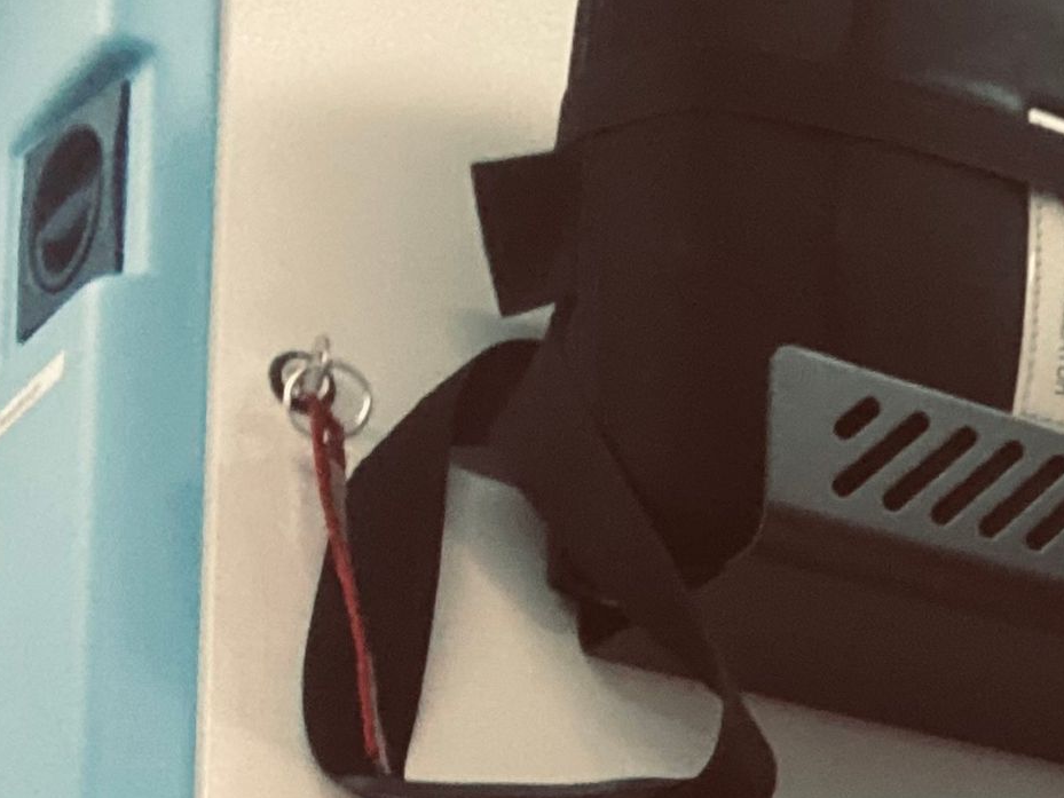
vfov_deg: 13.9
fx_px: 3043
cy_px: 1236
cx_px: 1654
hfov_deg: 17.6
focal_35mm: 99
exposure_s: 1/41
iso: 400
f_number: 2.2
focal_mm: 2.71
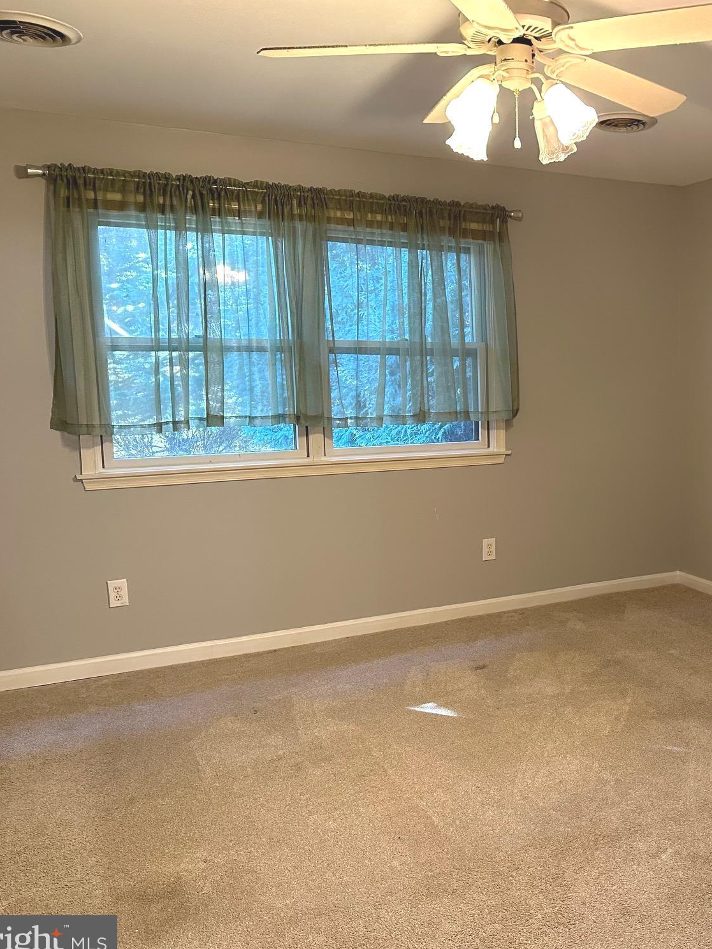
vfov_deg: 55.3
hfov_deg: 40.4
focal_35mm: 33
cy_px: 478
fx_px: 905
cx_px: 611
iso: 400
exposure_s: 1/60
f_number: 1.78
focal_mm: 6.86
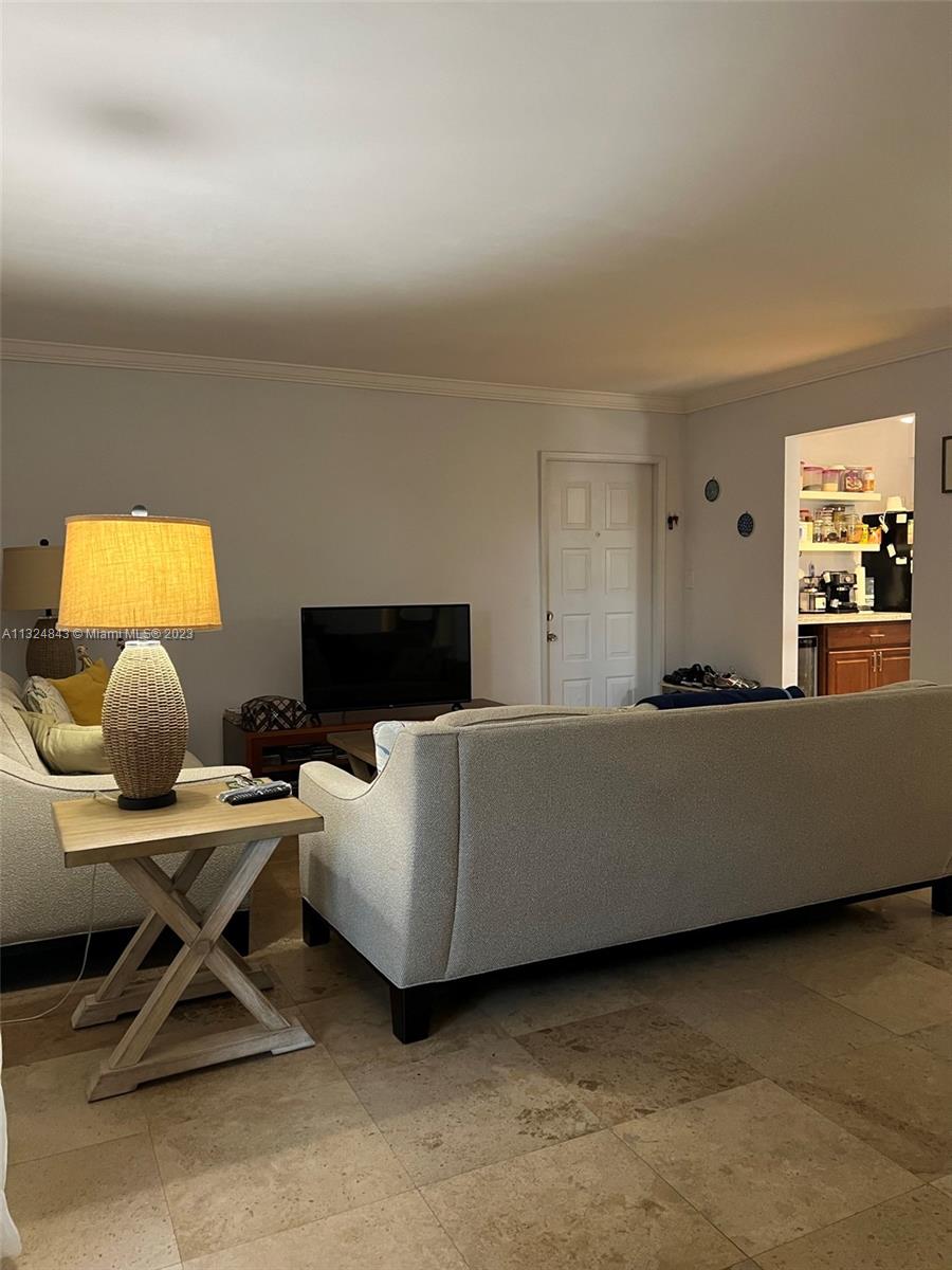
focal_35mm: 26
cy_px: 635
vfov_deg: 67.3
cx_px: 476
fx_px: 953
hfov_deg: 53.1
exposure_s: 1/60
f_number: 1.5
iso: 400
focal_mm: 5.7
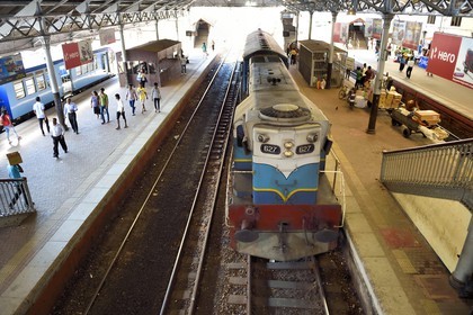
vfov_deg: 53.1
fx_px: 315
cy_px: 158
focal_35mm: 24
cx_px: 236
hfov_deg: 73.7
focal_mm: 24
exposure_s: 1/200
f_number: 2.8
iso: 1600
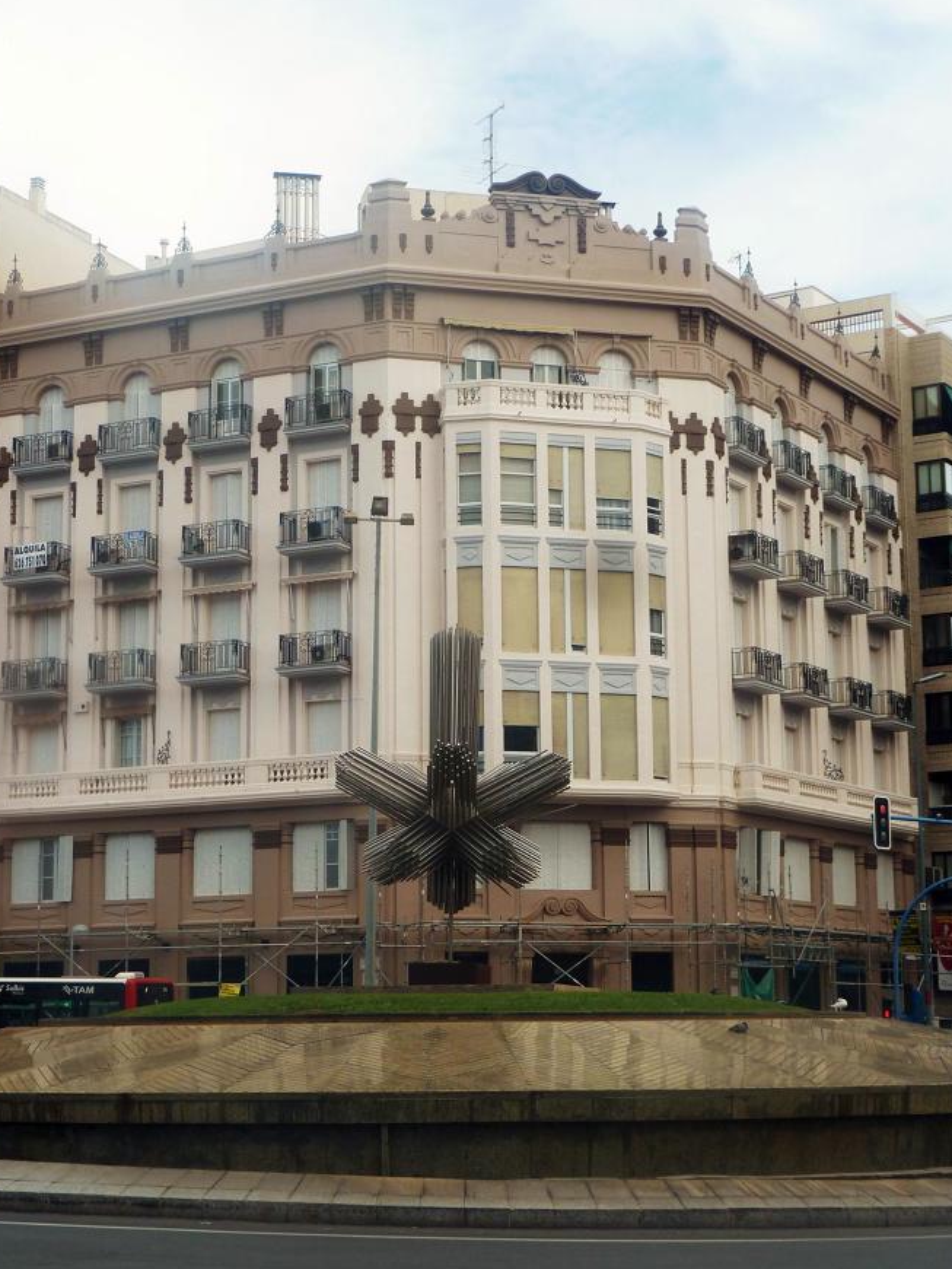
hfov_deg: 24.0
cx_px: 472
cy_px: 646
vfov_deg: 31.7
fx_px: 2236
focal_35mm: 61
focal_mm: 9.7
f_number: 3.9
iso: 80
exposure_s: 1/500
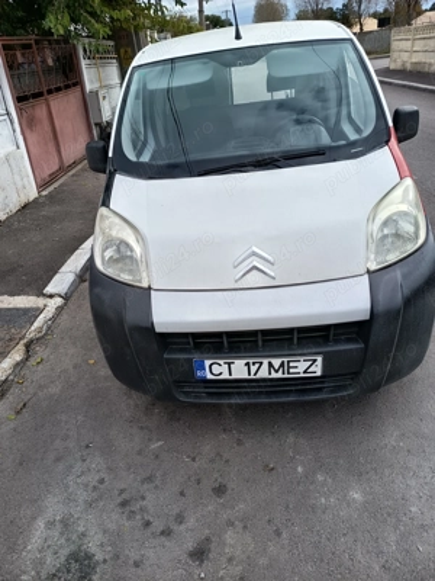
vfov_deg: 71.6
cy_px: 290
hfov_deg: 56.8
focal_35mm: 24
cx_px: 218
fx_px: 402
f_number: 1.7
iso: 50
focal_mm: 5.24
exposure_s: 1/330
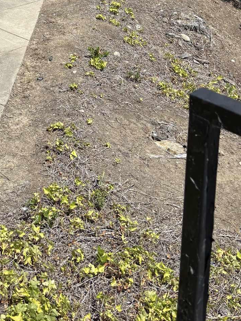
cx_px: 3
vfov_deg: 27.8
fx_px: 585
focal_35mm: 63
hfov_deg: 22.4
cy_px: -41
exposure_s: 1/3650
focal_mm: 5.96
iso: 50
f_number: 1.6
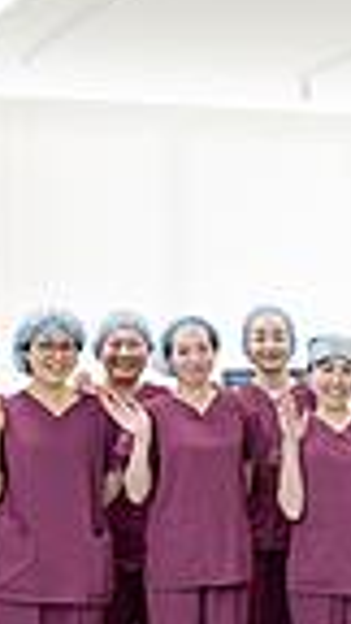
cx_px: 420
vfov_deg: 21.5
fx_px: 1638
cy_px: 407
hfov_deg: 12.0
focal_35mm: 99
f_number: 5
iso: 800
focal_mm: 34
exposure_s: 1/100
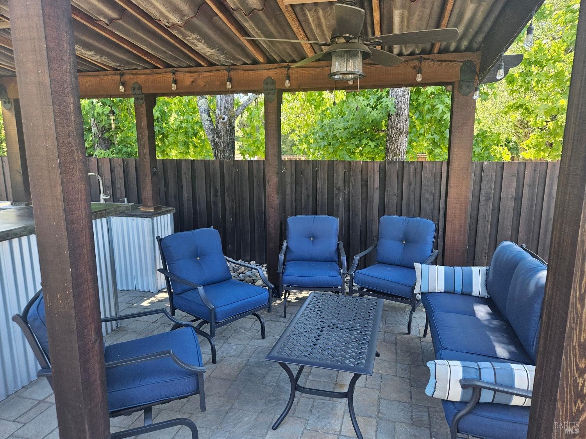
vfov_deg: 58.9
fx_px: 389
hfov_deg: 73.9
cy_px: 220
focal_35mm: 23
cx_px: 293
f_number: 1.8
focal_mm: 5.4
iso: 64
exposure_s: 1/120
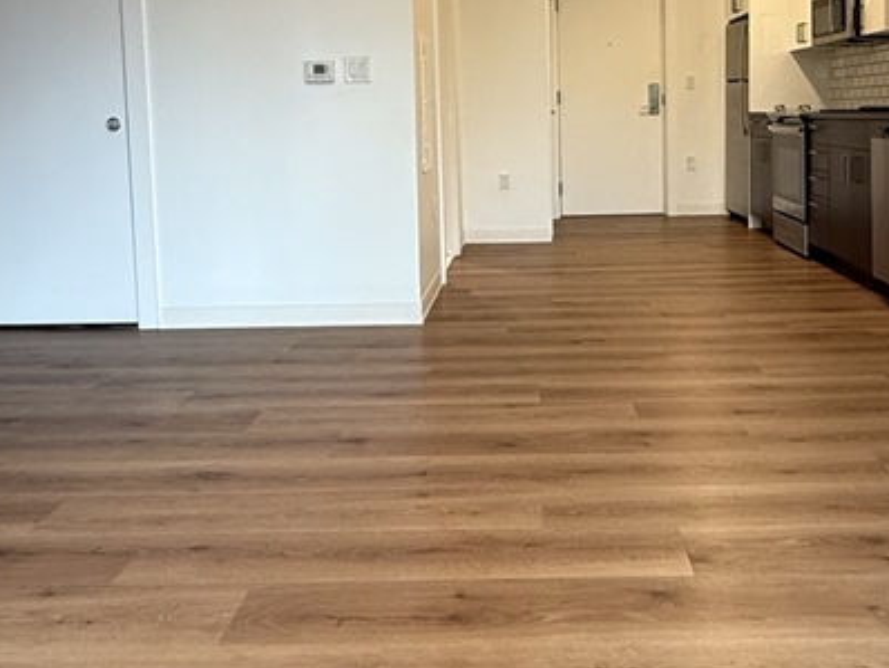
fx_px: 925
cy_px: 174
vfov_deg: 38.8
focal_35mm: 36
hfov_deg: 51.1
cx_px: 516
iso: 250
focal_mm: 2.22
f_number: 2.2
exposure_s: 1/60
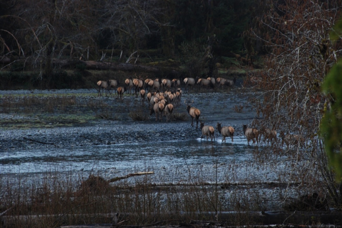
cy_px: 114
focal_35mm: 300
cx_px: 171
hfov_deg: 6.9
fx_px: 2852
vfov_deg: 4.6
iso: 400
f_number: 8
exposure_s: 1/80
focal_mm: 200
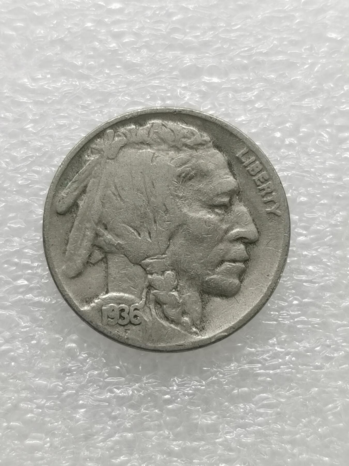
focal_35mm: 81
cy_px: 233
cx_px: 174
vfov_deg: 24.1
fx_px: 1089
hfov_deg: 18.2
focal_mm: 5.56
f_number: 1.6
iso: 64
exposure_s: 1/100
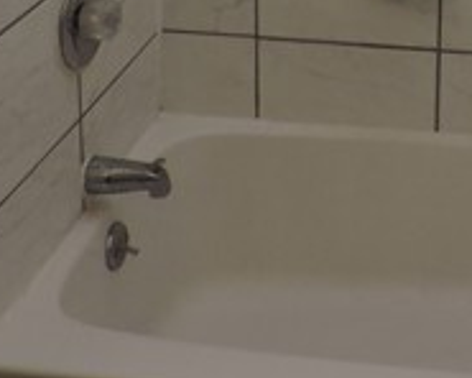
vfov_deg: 16.7
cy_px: -230
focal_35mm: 81
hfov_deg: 22.5
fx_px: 1132
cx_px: 492
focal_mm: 4.3
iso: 250
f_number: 3
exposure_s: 1/30
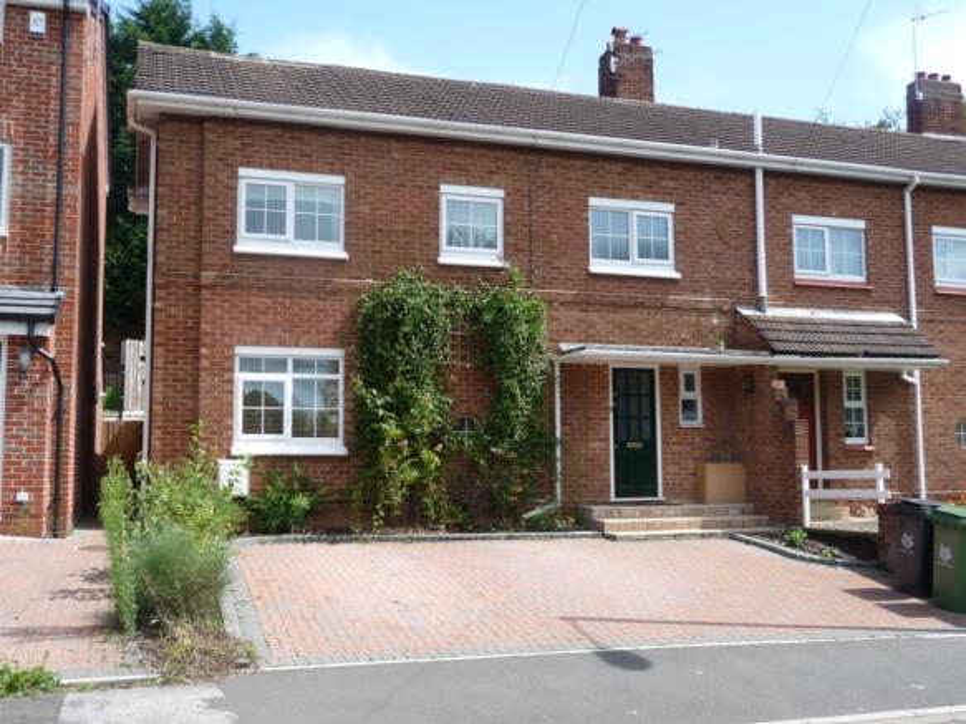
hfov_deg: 49.0
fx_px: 1060
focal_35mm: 38
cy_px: 362
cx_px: 483
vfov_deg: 37.7
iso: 100
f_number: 3.8
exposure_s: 1/400
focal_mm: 6.3
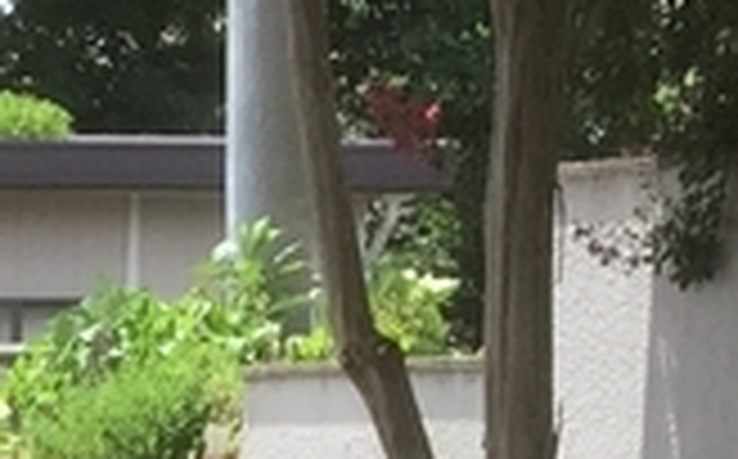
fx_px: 4519
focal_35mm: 225
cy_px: 1980
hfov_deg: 9.0
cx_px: -554
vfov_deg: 5.1
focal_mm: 4.15
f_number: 2.2
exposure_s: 1/719
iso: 32
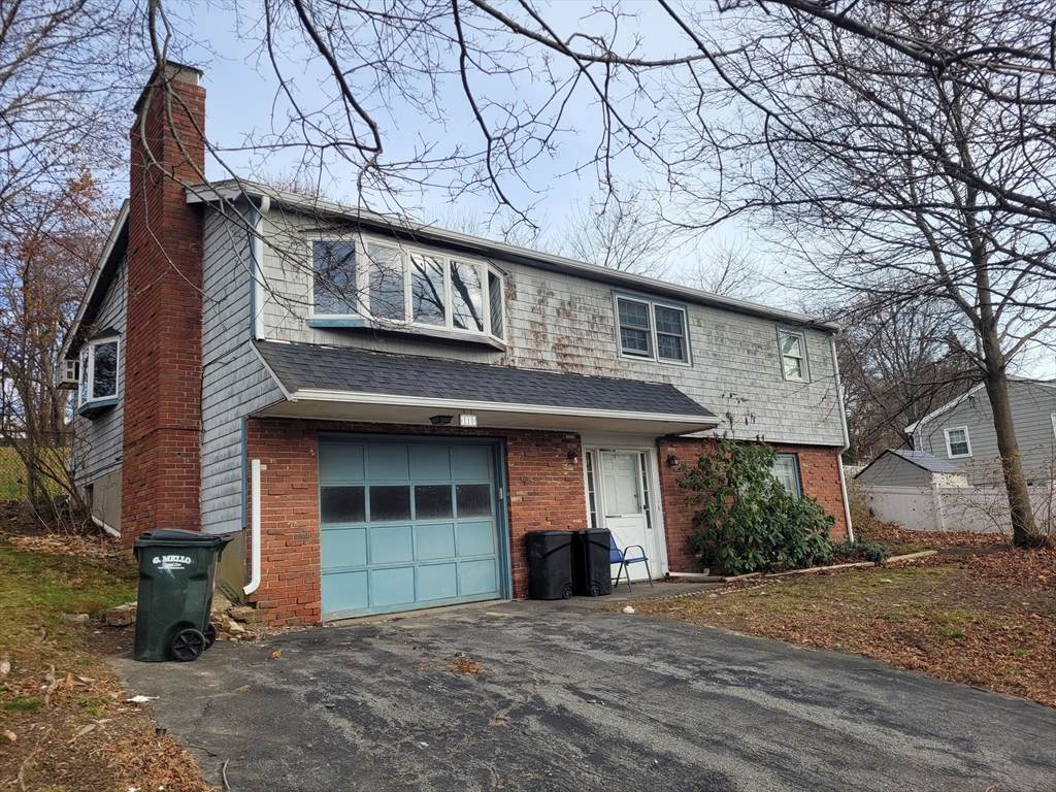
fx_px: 793
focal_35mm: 26
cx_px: 528
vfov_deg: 53.1
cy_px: 396
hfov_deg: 67.3
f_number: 1.8
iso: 40
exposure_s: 1/1189
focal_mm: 5.4
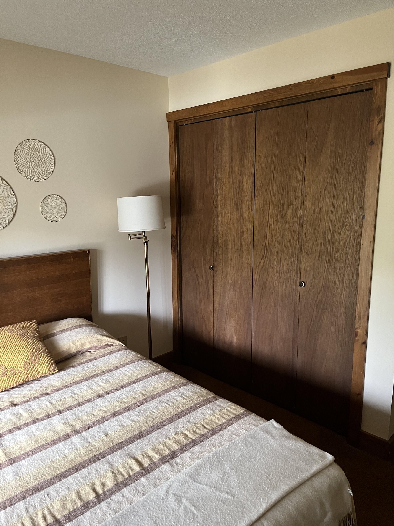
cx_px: 197
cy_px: 263
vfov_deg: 67.3
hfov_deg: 53.1
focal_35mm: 26
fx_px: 395
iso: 500
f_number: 1.6
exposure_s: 1/60
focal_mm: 5.1
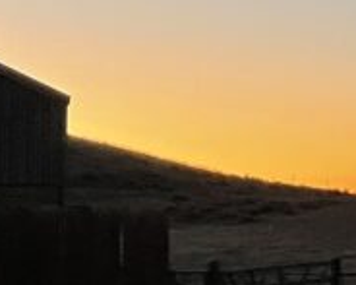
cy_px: 140
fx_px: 1485
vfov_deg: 10.9
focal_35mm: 141
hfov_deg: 11.8
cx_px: 780
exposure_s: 1/52
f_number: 1.6
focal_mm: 4.2
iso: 500
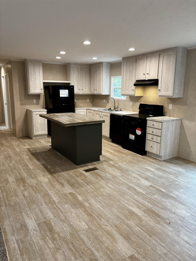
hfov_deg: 53.1
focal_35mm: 26
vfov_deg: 67.3
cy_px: 130
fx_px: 196
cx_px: 98
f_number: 1.6
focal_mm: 5.96
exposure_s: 1/60
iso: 80
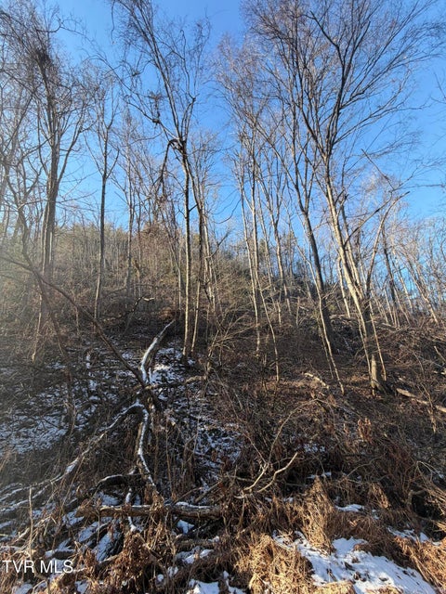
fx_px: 241
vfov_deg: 102.1
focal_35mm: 14
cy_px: 297
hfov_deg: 85.7
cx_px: 223
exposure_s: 1/424
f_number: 2.2
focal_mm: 2.22
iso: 64
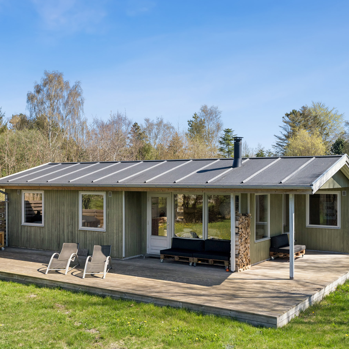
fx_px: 490
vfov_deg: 39.2
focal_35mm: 43
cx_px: 154
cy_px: 183
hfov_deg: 39.1
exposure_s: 1/2000
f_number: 4
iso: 320
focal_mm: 30
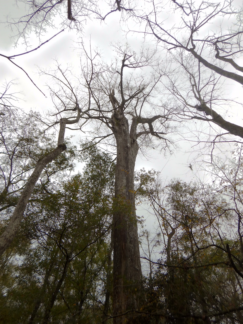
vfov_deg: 71.6
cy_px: 162
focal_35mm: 24
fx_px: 225
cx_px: 122
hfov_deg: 56.8
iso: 125
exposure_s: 1/500
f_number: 2.8
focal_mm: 4.3
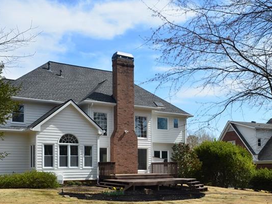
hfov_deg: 42.7
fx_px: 346
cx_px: 167
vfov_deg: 32.2
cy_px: 157
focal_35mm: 44
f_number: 10
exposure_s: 1/320
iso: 200
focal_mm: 24
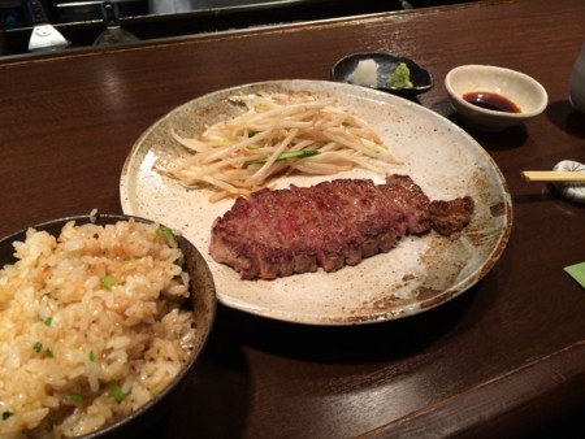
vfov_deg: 46.8
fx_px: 507
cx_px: 292
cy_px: 220
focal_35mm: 30
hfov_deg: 59.9
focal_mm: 4.12
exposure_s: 1/30
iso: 100
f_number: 2.2
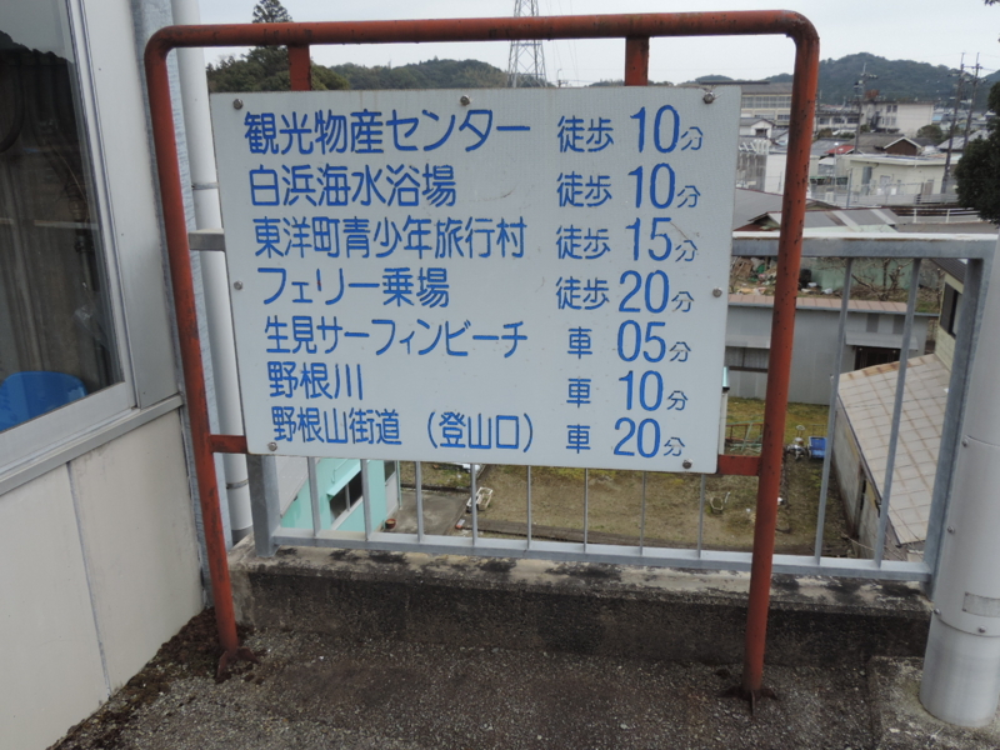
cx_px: 500
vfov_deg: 46.8
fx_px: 867
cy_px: 375
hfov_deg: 60.0
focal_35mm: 30
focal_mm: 5.3
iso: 80
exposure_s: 1/500
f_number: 3.1
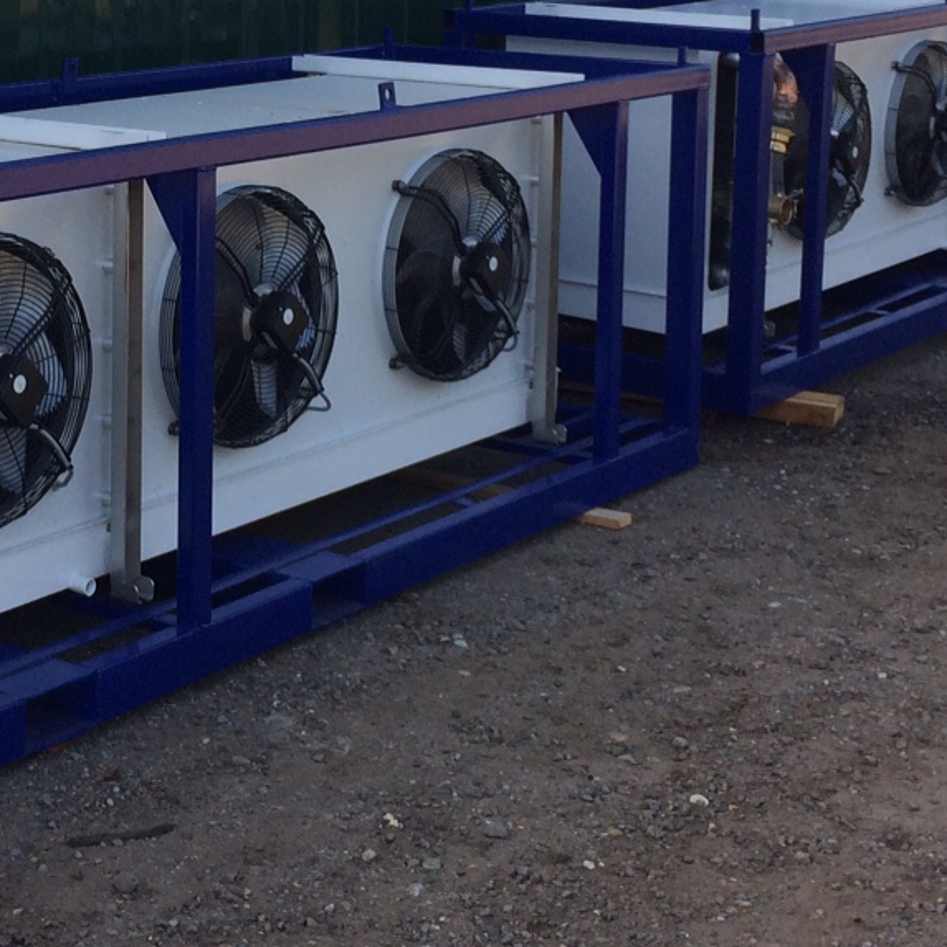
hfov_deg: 23.0
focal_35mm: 73
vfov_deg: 23.1
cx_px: 84
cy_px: 107
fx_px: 2259
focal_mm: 4.15
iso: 32
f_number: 2.2
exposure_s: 1/604
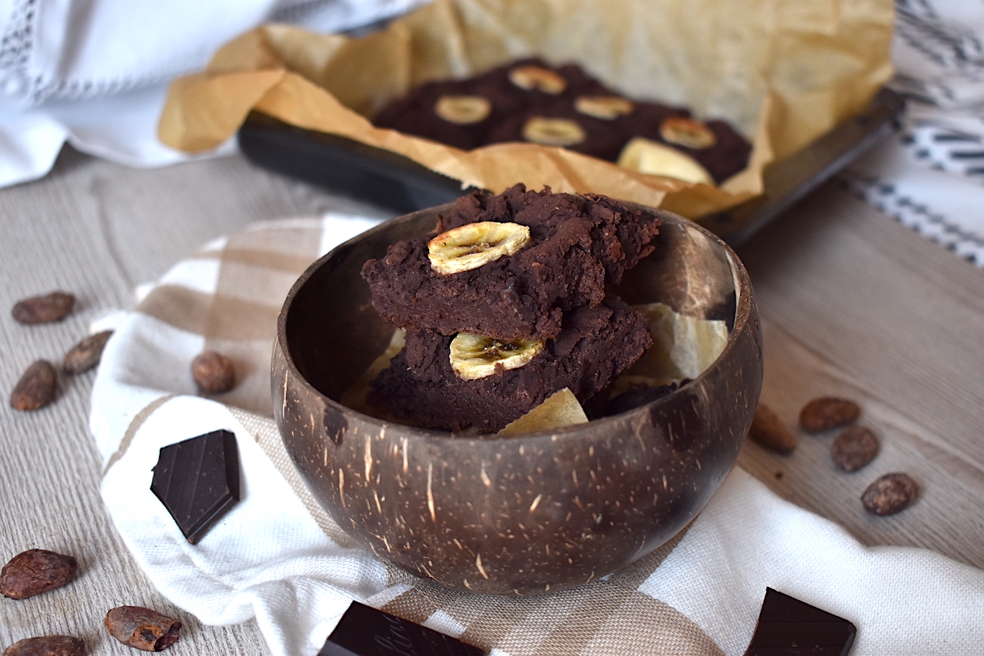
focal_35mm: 48
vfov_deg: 28.1
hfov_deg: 41.1
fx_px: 1312
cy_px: 328
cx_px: 492
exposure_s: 1/350
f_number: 4.8
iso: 500
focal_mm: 32
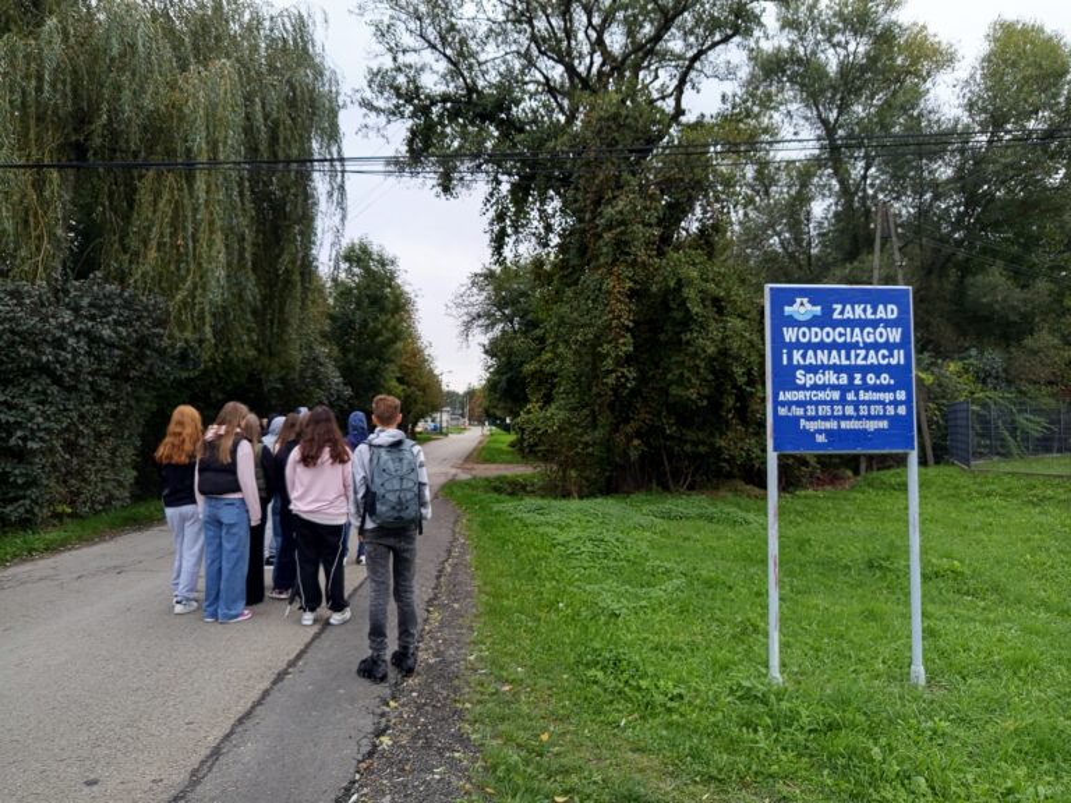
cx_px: 536
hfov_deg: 71.6
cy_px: 402
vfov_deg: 56.8
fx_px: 743
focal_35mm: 24
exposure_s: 1/100
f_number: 1.7
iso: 224
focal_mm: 5.24
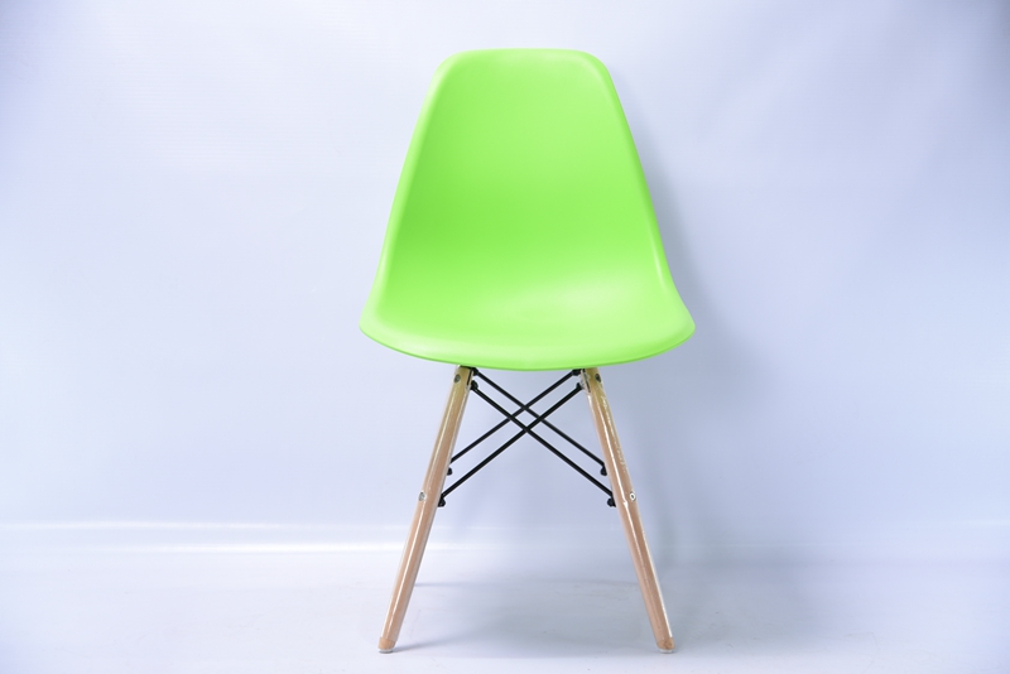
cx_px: 505
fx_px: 1852
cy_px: 337
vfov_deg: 20.6
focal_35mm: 66
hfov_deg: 30.5
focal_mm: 66
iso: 125
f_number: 4.5
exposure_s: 1/50
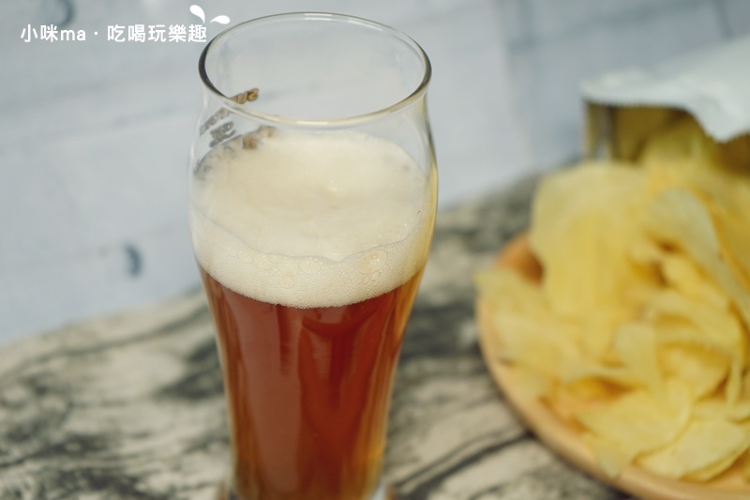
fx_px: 1416
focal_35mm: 68
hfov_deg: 29.7
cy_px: 250
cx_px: 375
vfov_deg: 20.0
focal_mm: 68
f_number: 5.6
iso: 500
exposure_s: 1/80
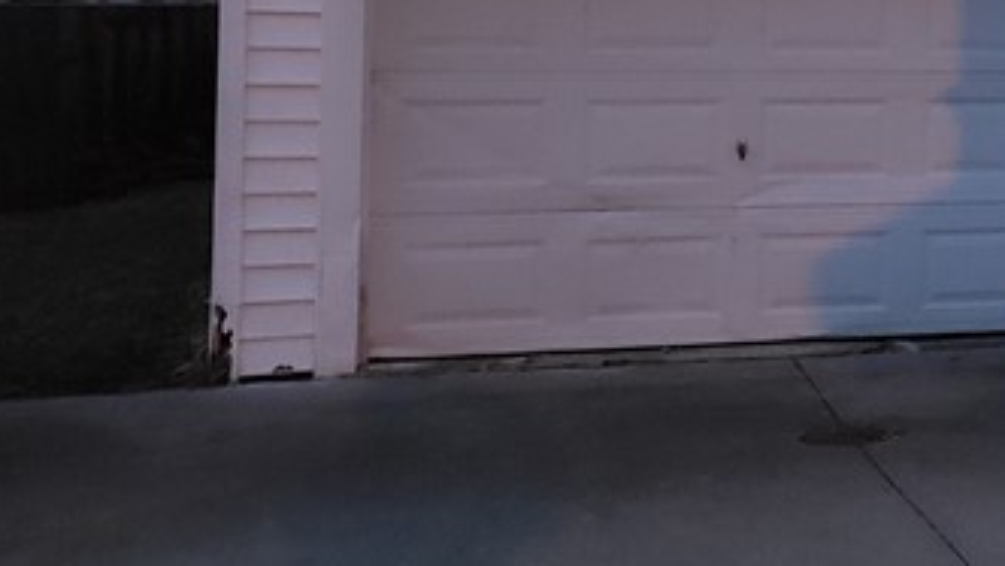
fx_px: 2239
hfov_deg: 22.7
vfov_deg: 14.3
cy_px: 136
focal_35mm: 84
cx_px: 1290
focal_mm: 7
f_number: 1.8
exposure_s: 1/10
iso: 2500
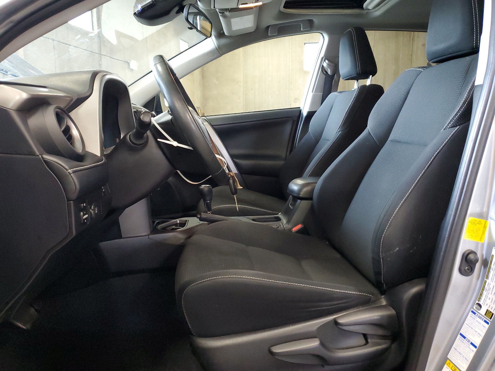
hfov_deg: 67.3
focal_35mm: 26
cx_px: 248
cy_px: 186
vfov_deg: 53.1
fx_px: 372
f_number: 1.5
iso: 306
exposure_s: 1/30
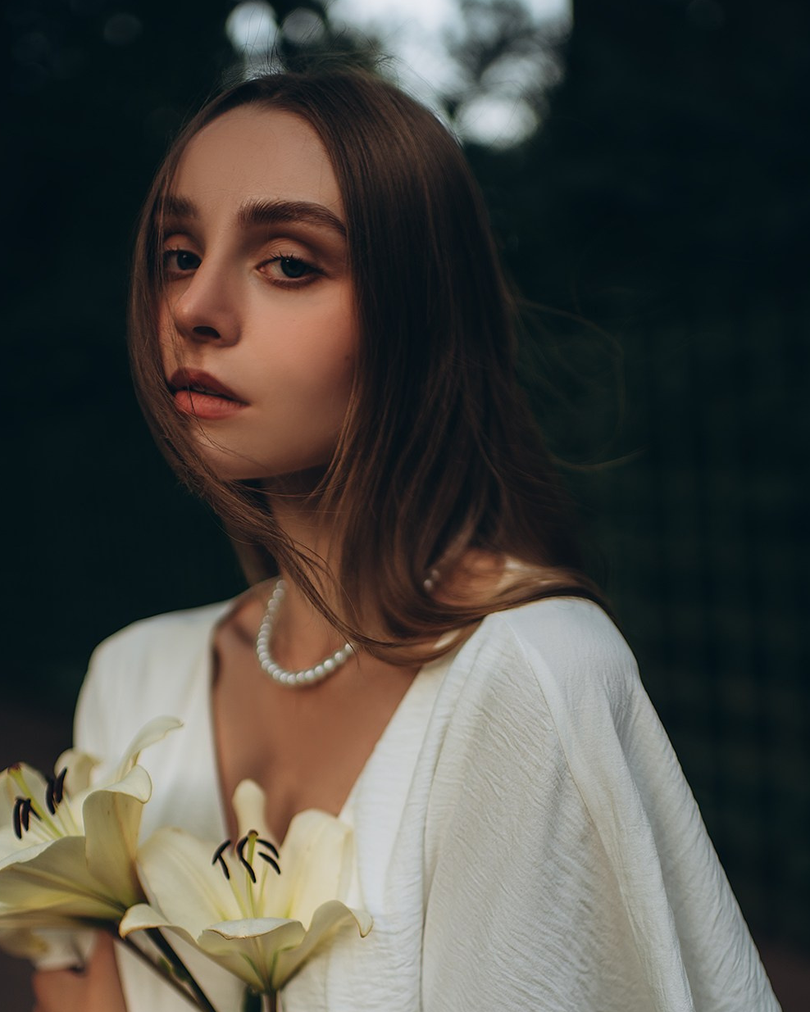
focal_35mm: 51
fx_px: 1528
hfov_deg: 29.7
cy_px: 764
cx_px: 414
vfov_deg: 35.8
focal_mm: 35
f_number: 1.7
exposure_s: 1/250
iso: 100
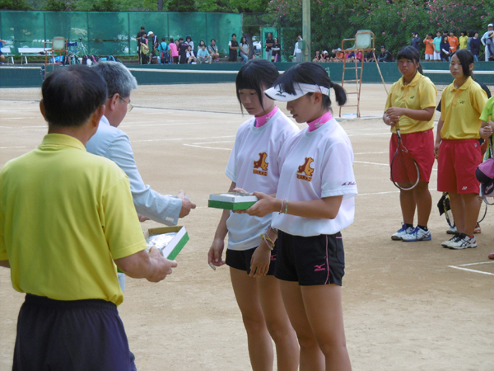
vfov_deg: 12.3
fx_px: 1713
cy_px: 186
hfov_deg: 16.4
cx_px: 247
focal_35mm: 120
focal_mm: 21.5
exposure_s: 1/125
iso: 100
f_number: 5
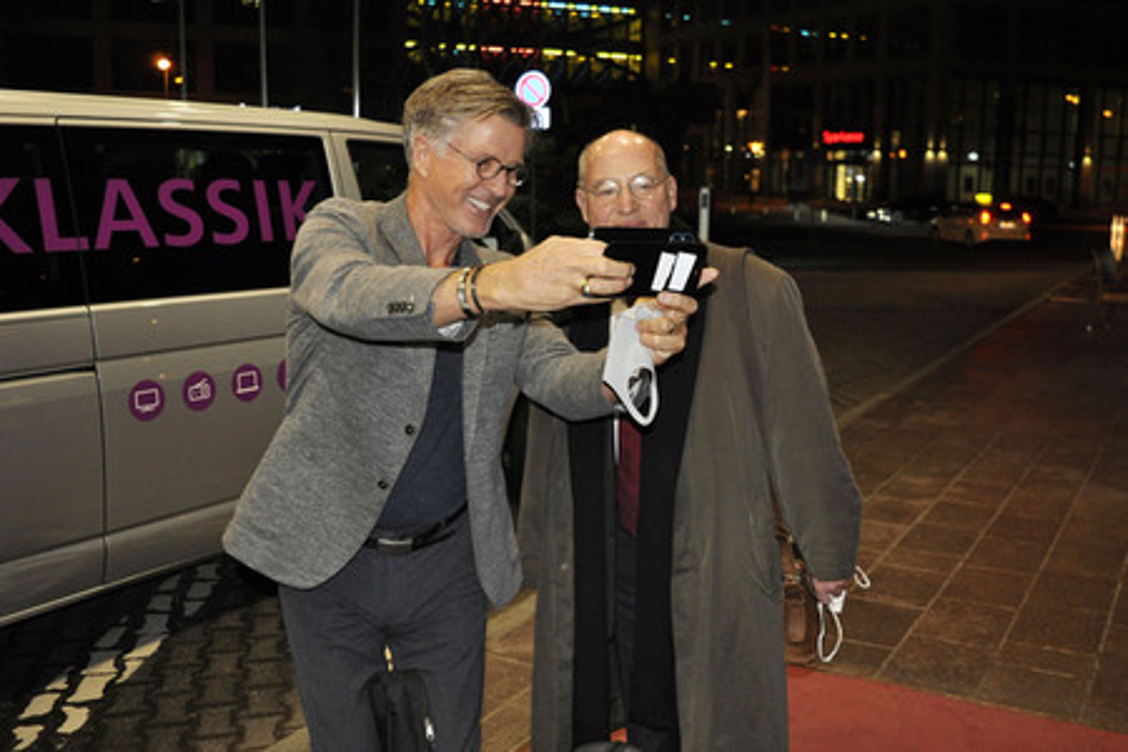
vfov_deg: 41.7
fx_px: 987
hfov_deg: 59.5
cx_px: 564
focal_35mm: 32
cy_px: 376
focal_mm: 21
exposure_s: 1/60
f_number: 3.8
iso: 800
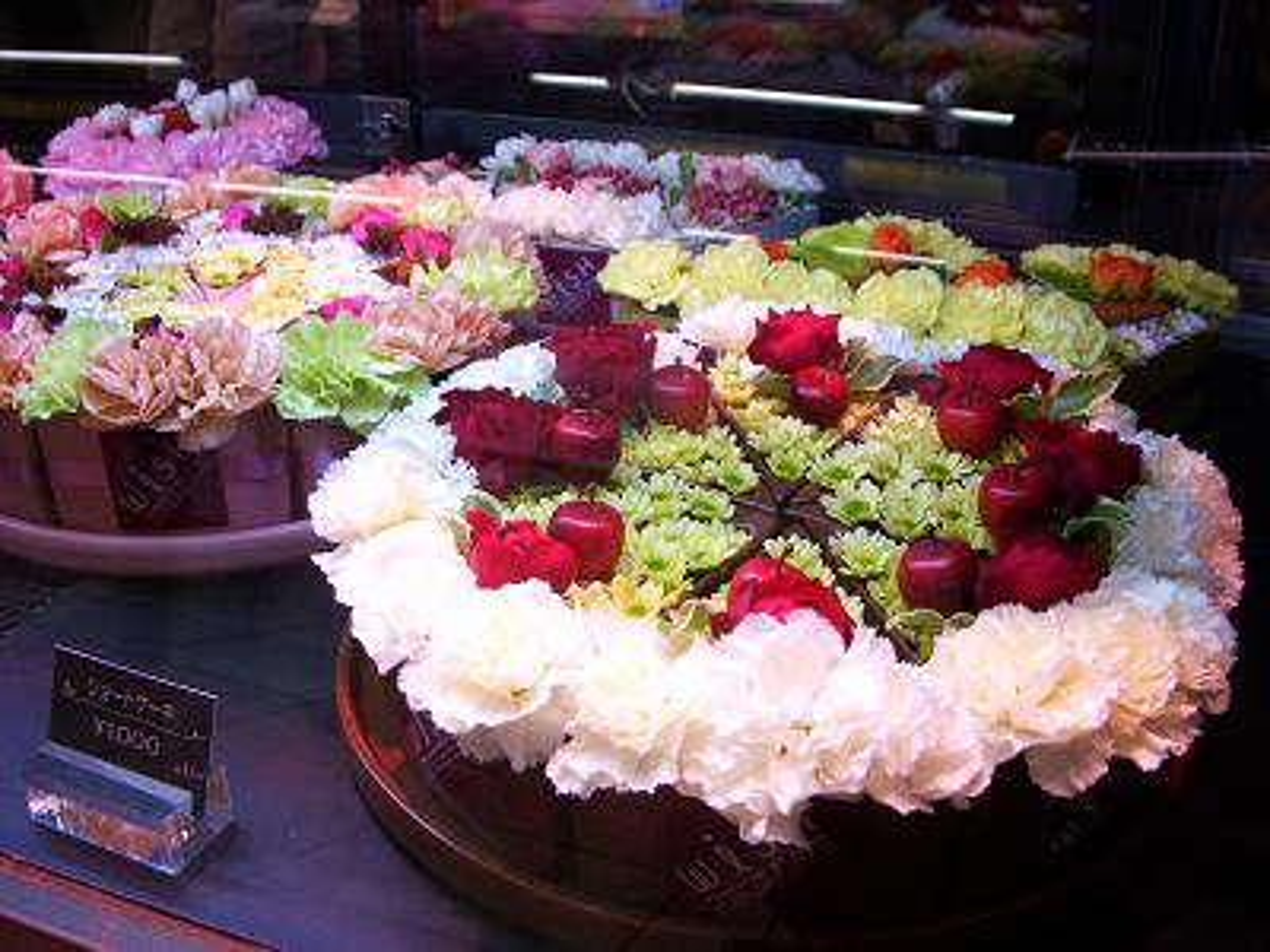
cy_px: 476
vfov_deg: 37.7
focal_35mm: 38
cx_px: 635
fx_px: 1394
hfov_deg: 49.0
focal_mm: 6.3
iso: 100
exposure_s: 1/50
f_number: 3.3
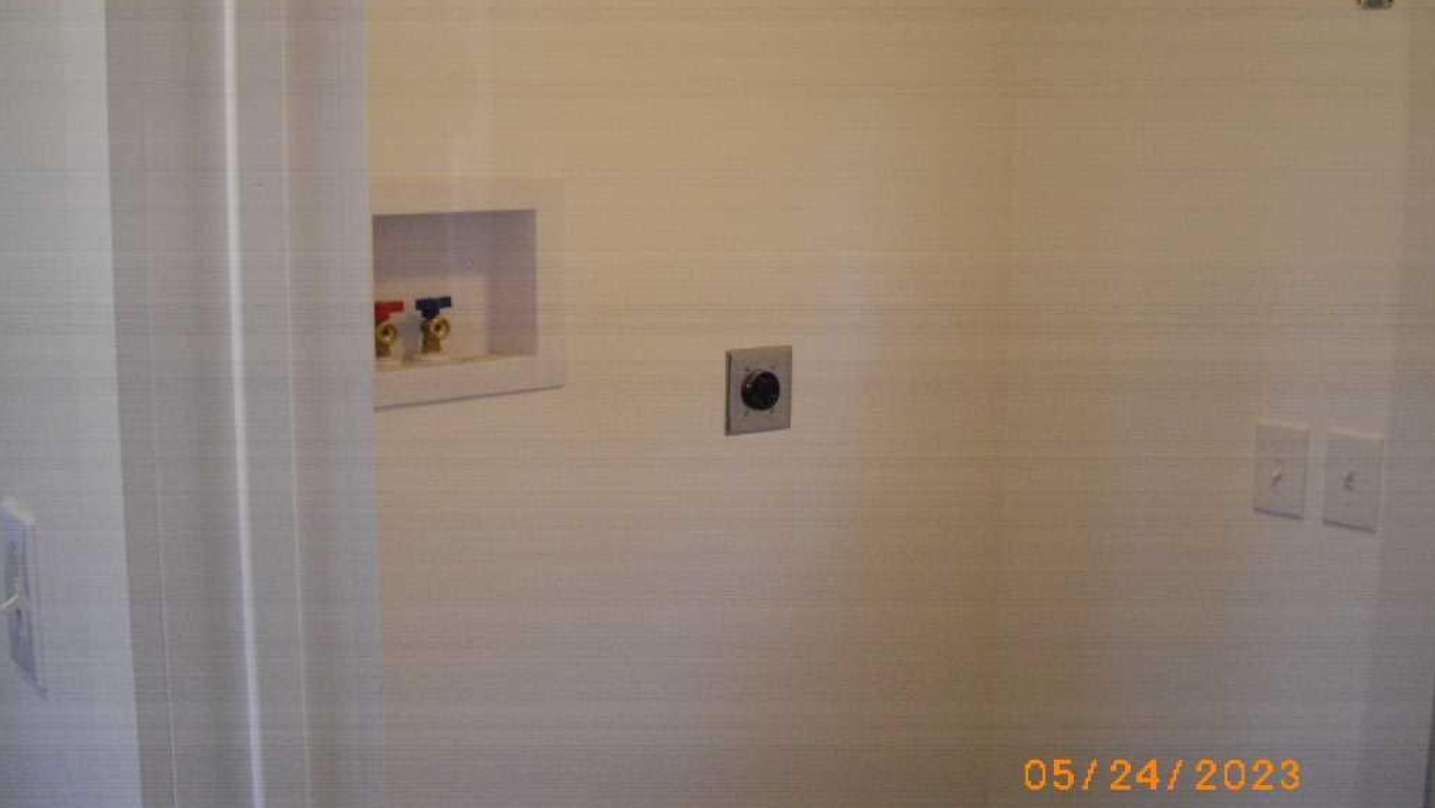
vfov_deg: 28.3
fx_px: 1598
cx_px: 724
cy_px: 349
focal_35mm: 42
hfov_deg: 48.3
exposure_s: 1/60
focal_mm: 7.9
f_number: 2.8
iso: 200
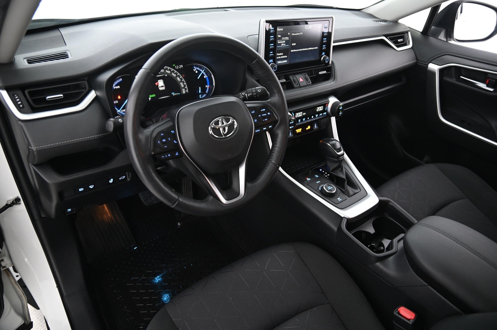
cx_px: 248
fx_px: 331
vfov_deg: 53.1
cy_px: 165
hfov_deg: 73.8
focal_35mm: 24
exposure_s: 1/15
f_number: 4
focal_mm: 24
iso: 2000
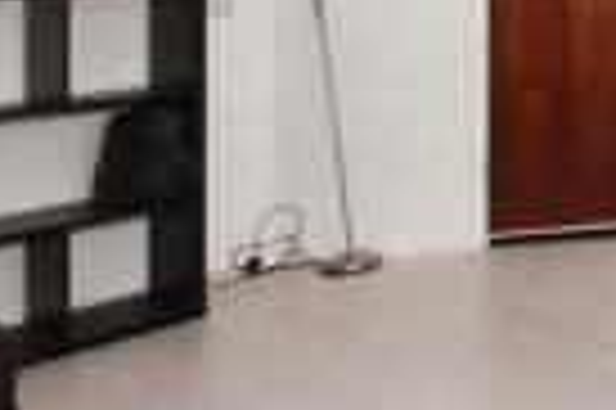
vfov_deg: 24.4
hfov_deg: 31.1
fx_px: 889
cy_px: -25
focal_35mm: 52
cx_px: 769
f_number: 20
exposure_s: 1/60
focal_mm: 10
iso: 1000
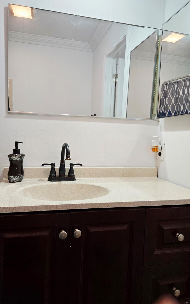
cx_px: 92
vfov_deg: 72.5
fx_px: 207
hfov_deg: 49.3
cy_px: 151
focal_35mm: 25
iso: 200
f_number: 1.8
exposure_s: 1/120
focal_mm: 5.4
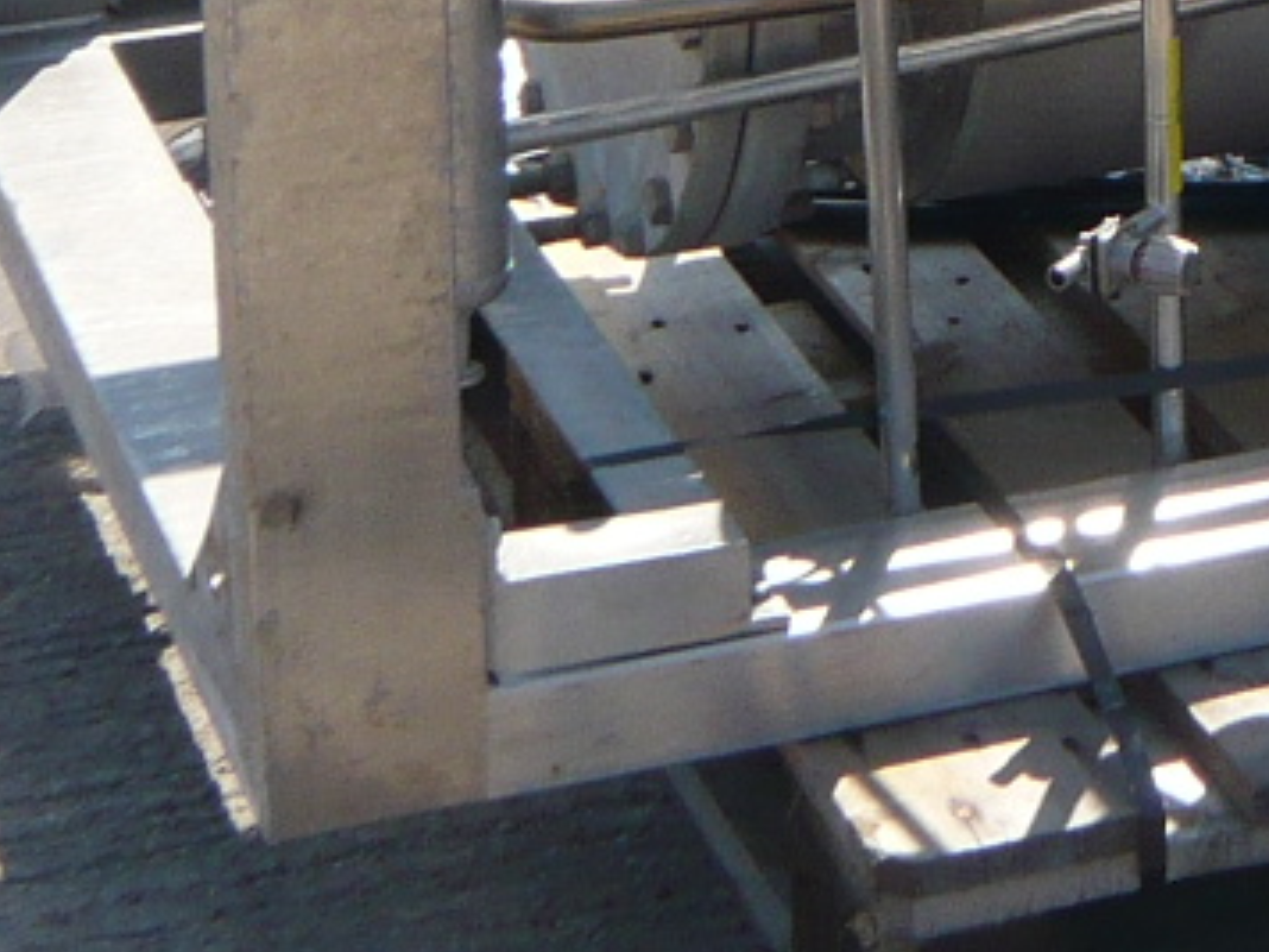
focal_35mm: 133
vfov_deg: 10.6
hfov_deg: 14.0
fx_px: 4876
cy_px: -617
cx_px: 1804
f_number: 8
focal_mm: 4.6
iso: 100
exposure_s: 1/125
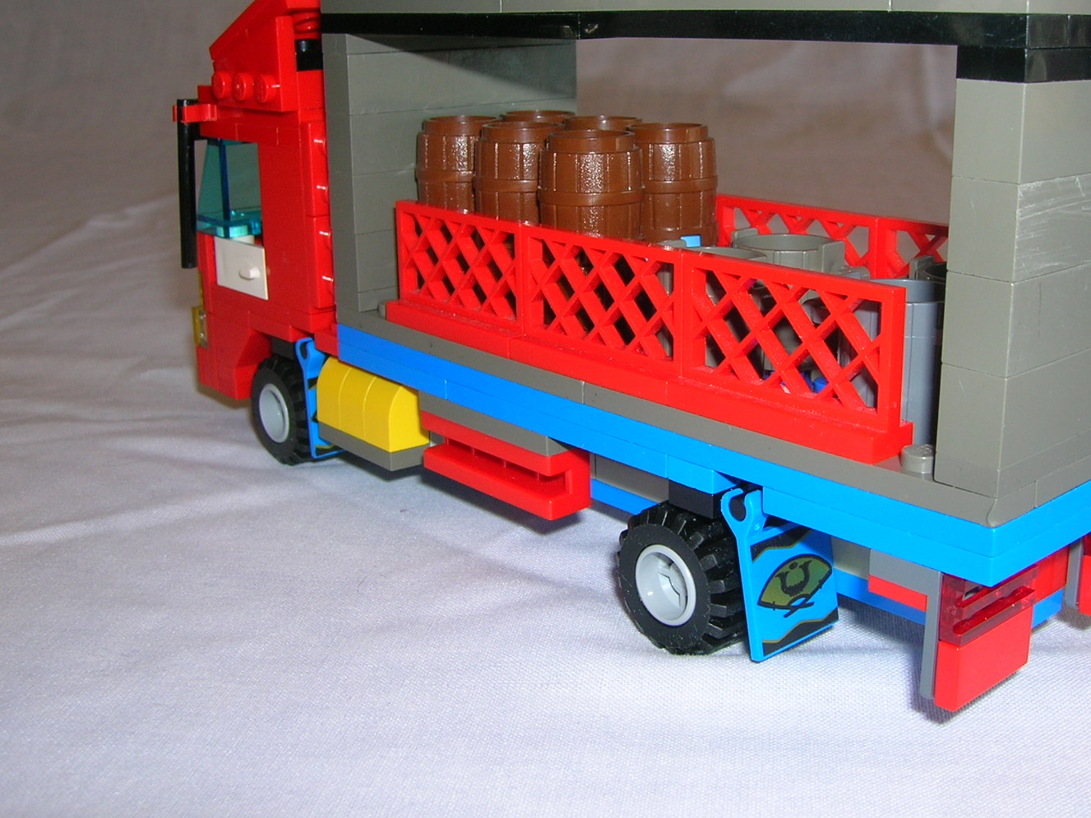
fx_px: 1292
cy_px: 337
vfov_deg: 35.0
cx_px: 631
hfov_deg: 45.6
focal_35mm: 41
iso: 50
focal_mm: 5.7
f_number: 4.9
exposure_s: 1/60.1
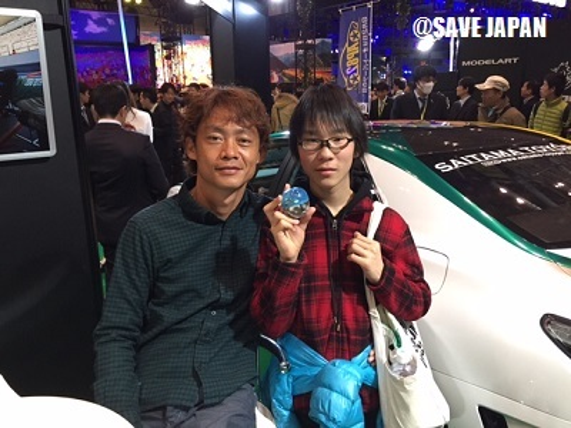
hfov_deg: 61.7
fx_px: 478
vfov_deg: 48.2
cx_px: 286
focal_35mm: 29
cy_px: 214
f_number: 2.2
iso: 125
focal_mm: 4.15
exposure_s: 1/30
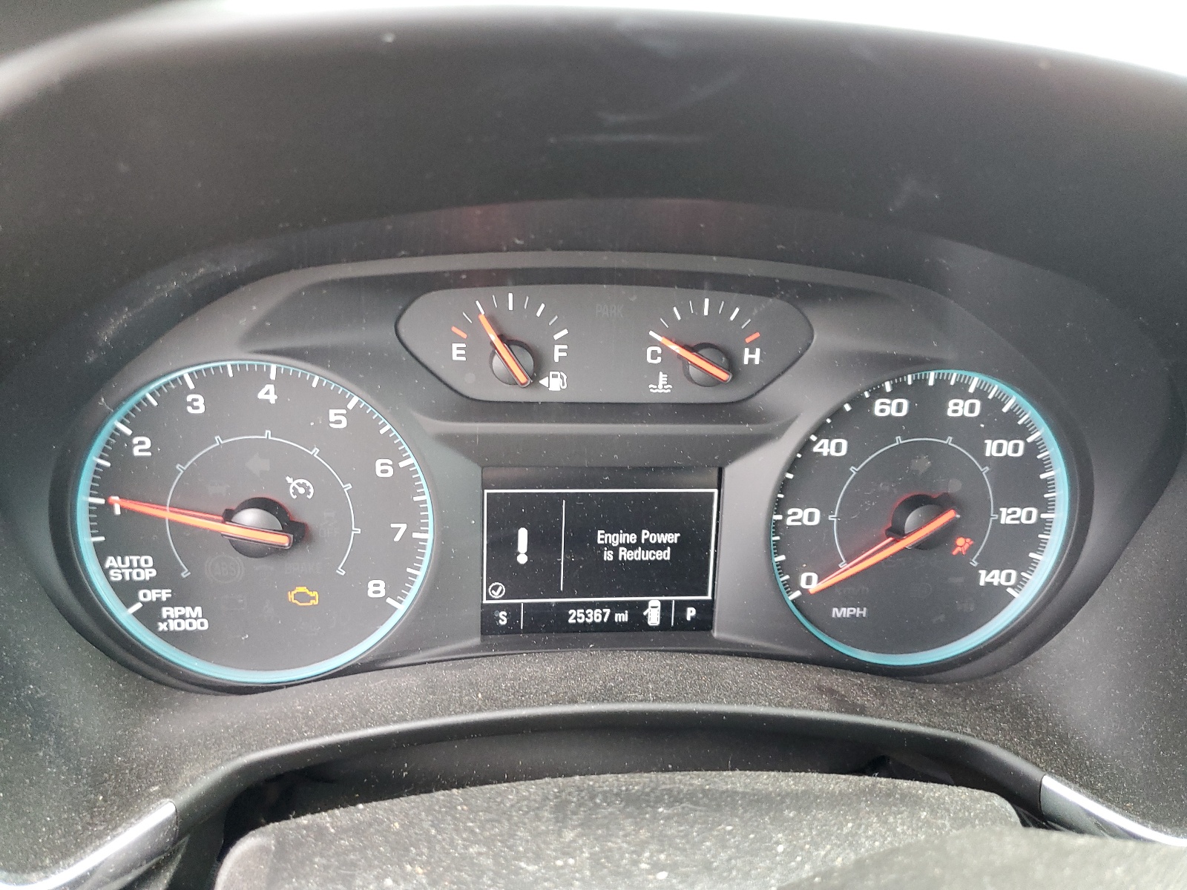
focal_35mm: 26
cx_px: 594
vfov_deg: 53.1
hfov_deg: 67.3
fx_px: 892
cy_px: 445
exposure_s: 1/60.2
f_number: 1.5
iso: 169
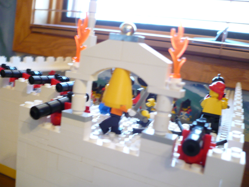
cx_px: 124
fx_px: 252
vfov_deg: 40.7
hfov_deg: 52.6
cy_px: 94
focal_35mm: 35
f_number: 2.8
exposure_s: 1/10
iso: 200
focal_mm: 5.8
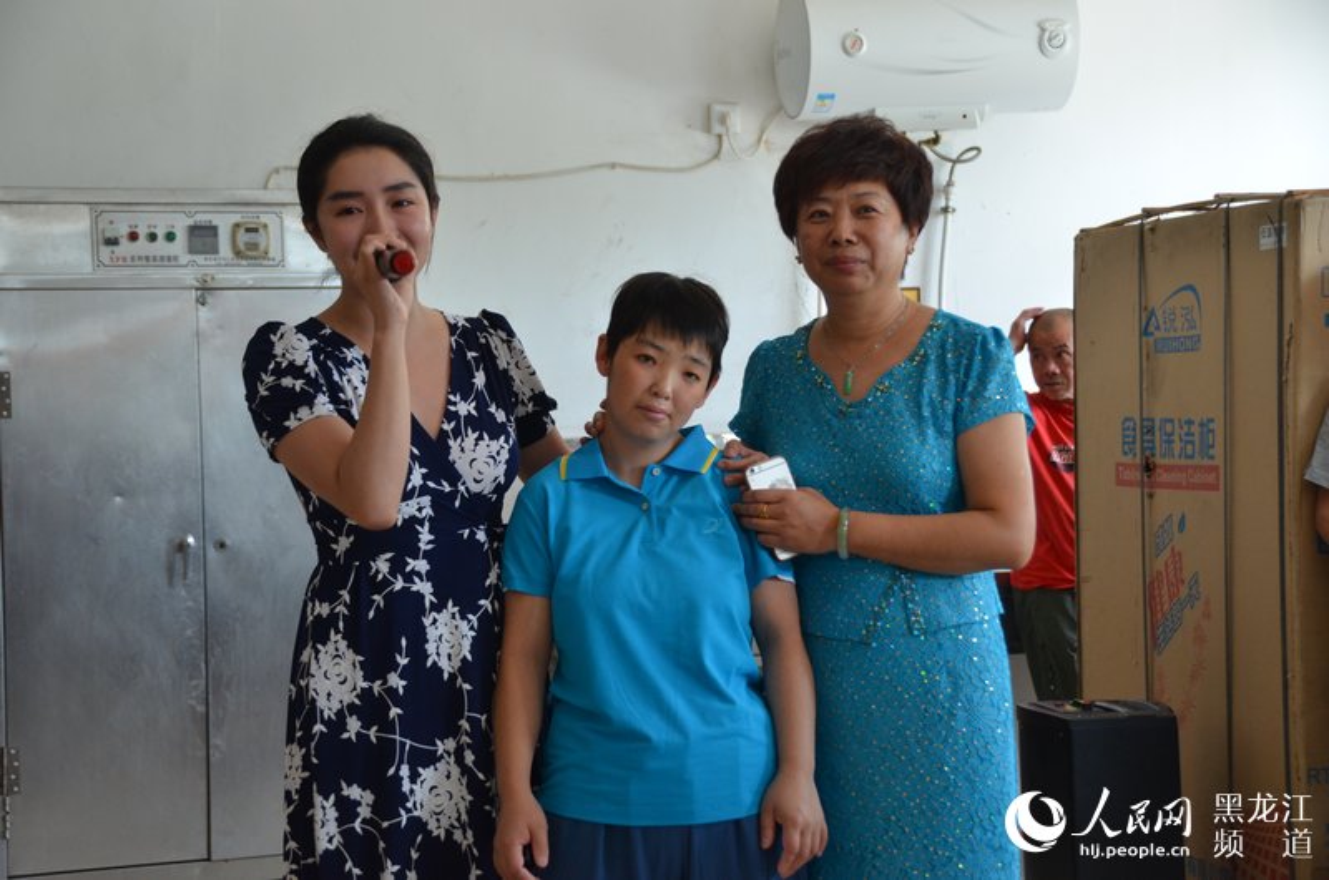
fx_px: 2763
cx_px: 664
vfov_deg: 18.1
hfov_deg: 27.0
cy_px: 440
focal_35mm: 75
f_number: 4.8
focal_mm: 50
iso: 800
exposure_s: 1/40
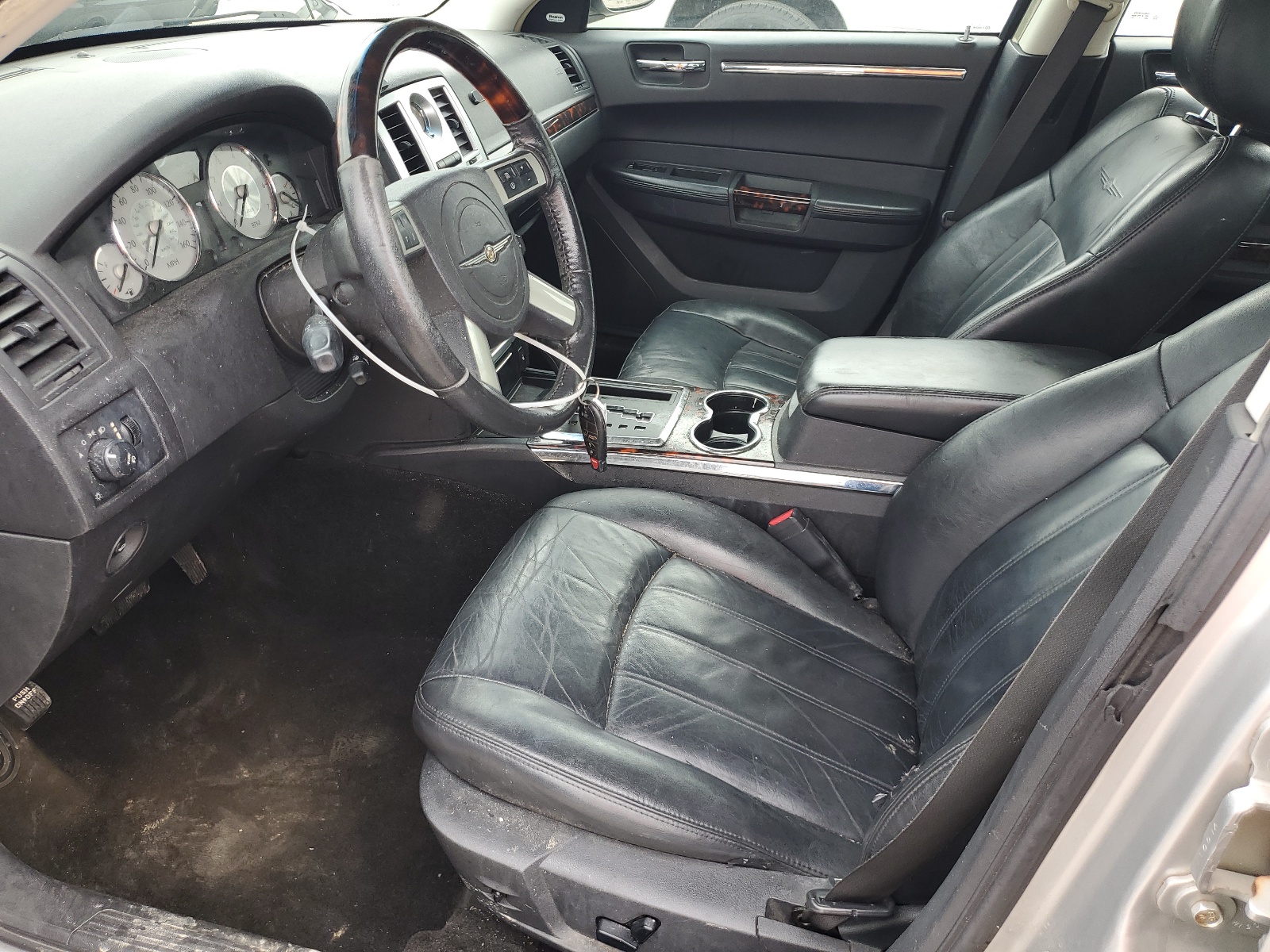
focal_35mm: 26
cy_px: 476
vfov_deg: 53.1
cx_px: 635
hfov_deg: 67.3
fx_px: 954
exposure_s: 1/182
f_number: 1.5
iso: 50
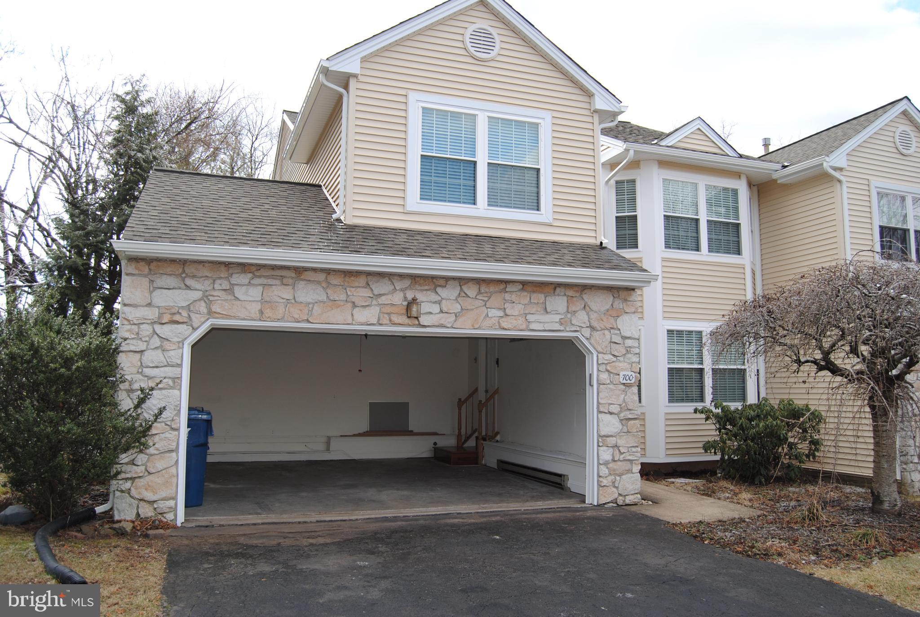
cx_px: 460
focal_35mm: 27
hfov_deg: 67.3
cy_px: 308
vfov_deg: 48.1
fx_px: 691
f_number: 5
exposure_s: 1/200
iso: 100
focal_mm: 18
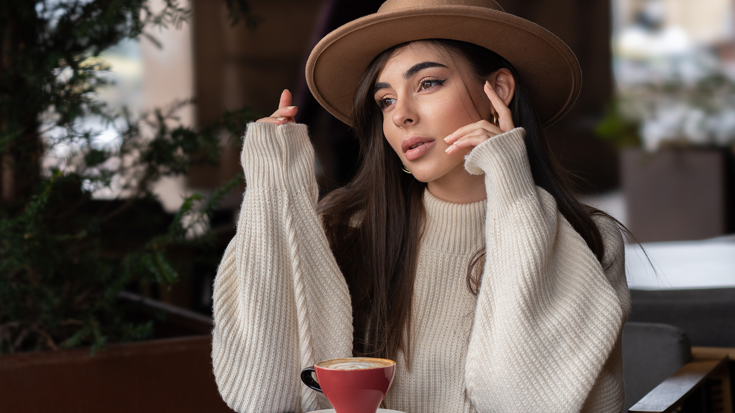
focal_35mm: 105
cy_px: 213
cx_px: 368
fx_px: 2046
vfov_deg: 11.5
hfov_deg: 20.4
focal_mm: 100
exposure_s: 1/200
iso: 500
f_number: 5.6
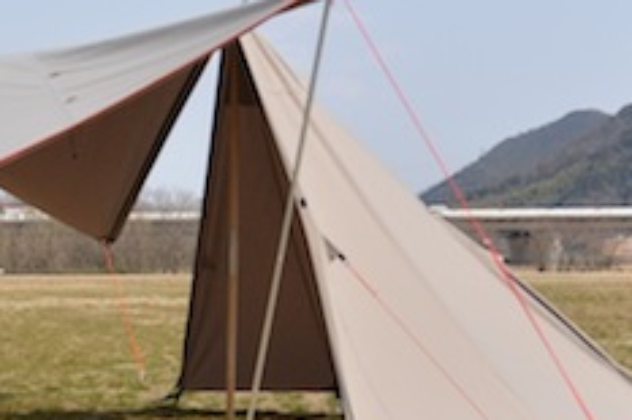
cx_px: -76
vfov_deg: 13.8
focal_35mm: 99
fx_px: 1737
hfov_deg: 19.7
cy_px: 313
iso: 400
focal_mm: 32
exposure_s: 1/4000
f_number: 4
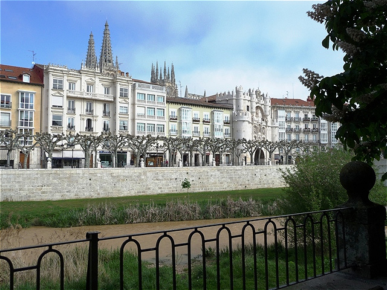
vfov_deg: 44.2
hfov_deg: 56.8
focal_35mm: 32
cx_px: 194
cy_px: 145
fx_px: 358
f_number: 3.5
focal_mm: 5.3
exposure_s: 1/800
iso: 100
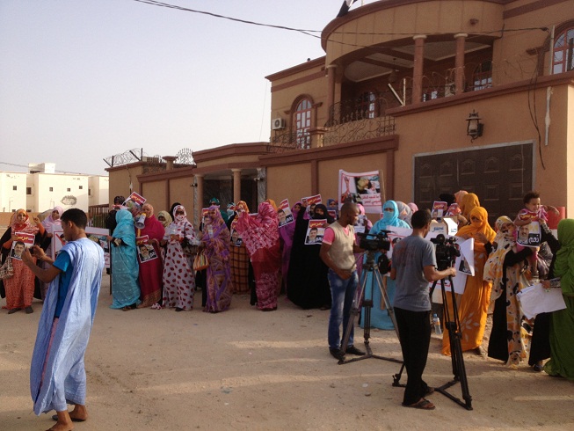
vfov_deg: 40.7
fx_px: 580
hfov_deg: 52.6
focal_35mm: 35
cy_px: 216
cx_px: 287
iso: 50
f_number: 2.4
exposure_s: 1/920
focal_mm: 4.28
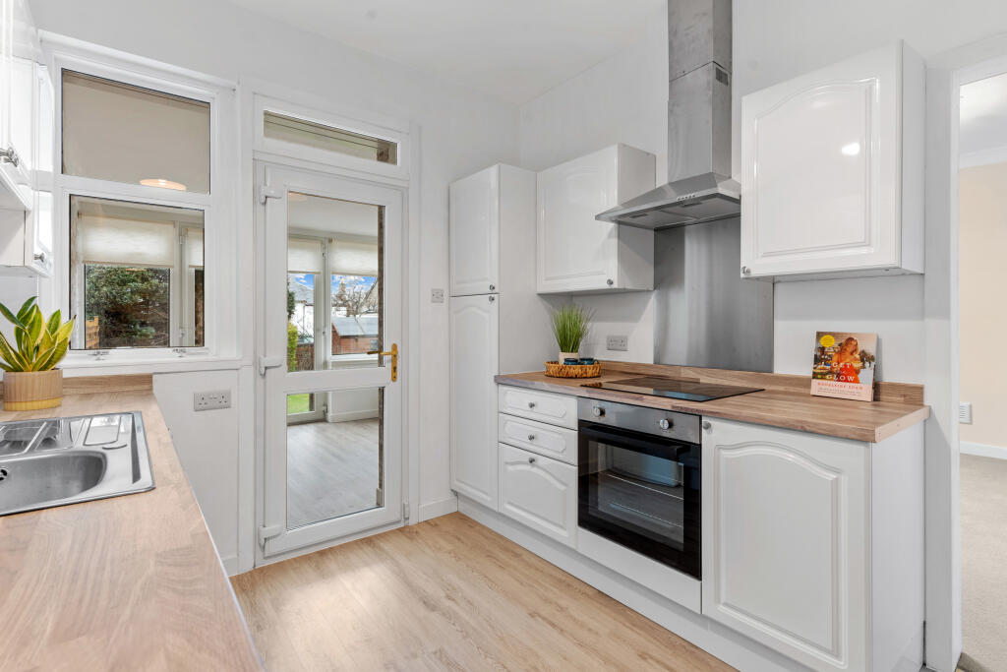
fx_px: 476
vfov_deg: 70.5
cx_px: 504
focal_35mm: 17
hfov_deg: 93.3
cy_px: 336
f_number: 8
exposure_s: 1
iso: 320
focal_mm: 17
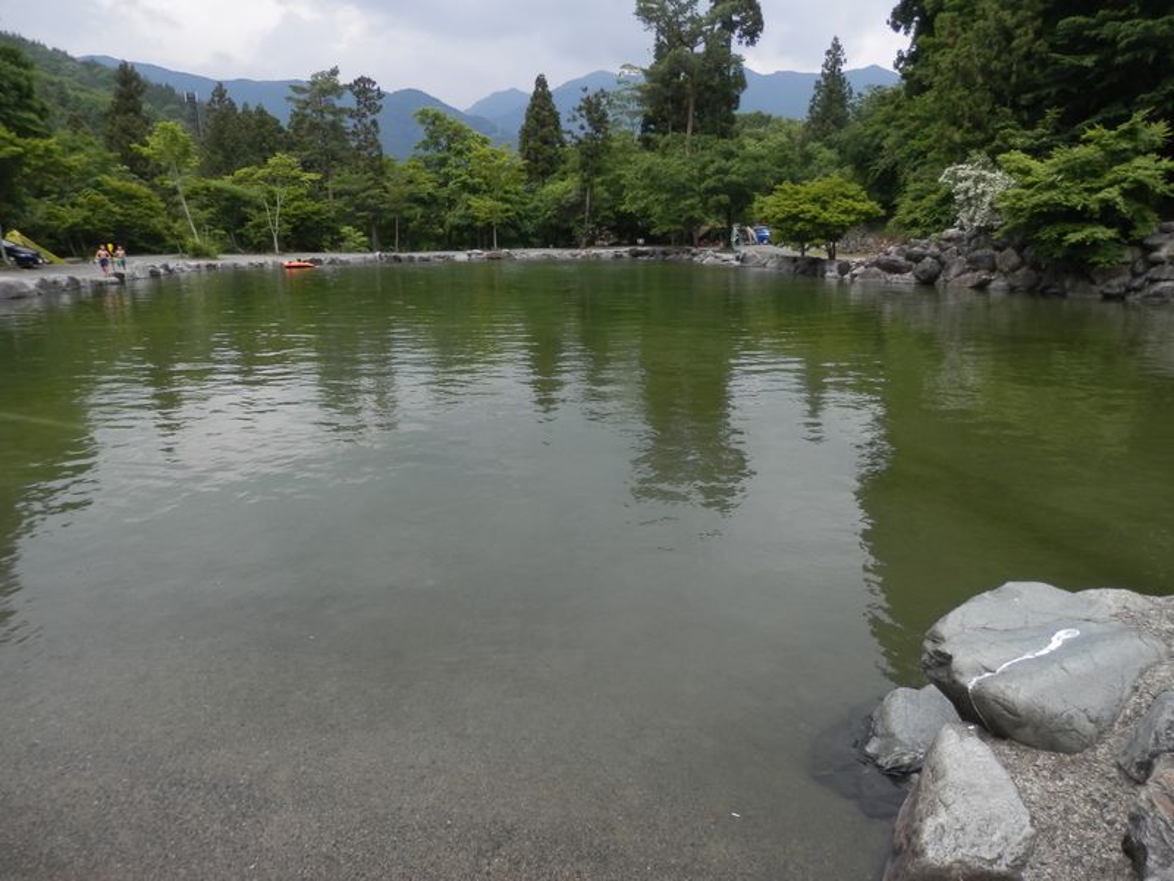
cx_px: 587
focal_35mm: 25
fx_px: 848
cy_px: 440
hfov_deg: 69.4
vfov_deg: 54.9
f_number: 3
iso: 80
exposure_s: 1/500
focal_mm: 4.5
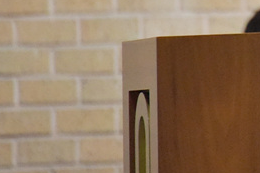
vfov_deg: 1.2
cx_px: 445
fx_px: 8336
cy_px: -72
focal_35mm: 1155
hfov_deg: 1.8
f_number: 5.6
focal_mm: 300
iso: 8000
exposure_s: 1/200
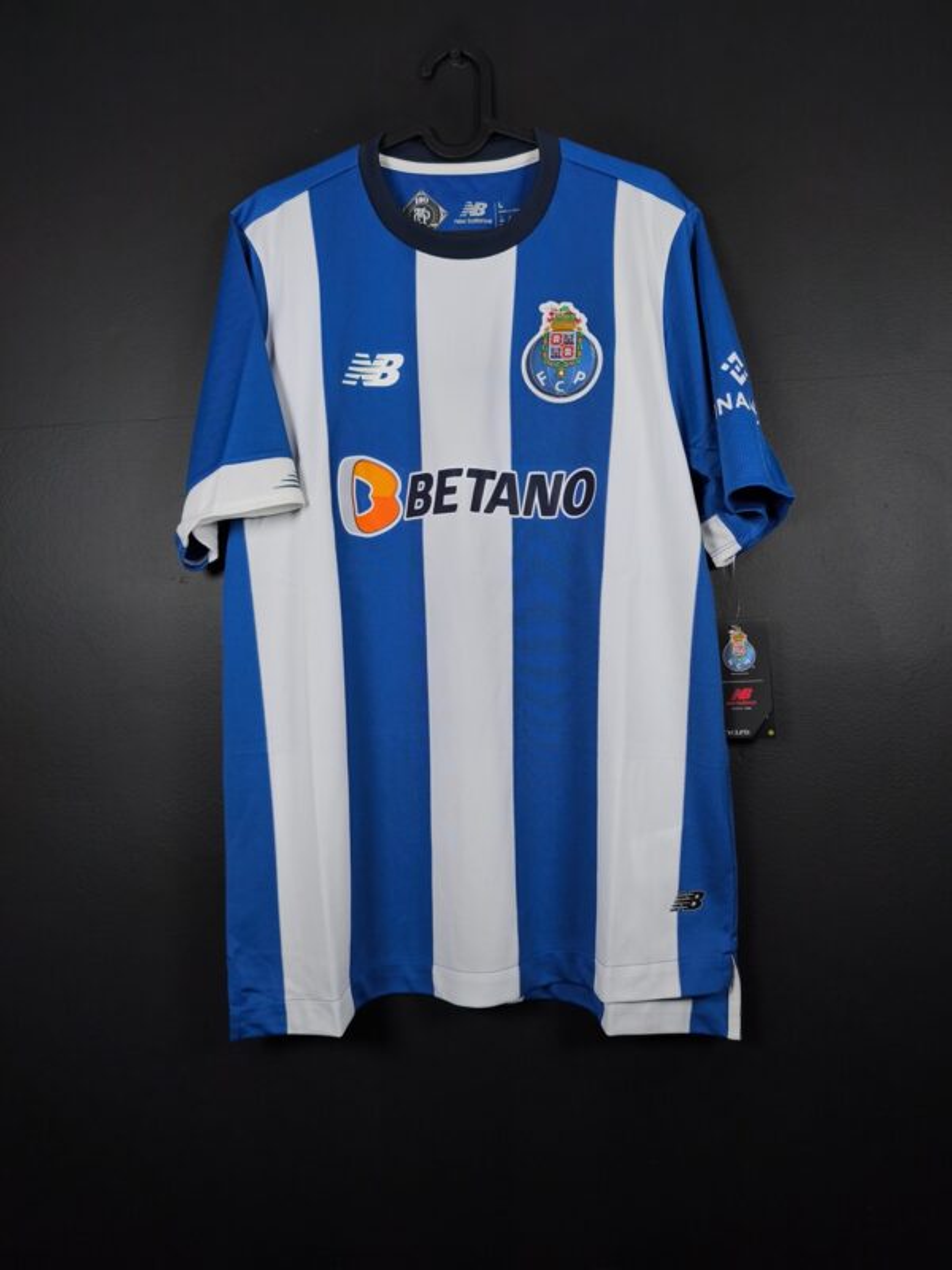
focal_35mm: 23
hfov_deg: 58.9
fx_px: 843
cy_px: 635
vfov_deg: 73.9
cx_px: 476
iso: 400
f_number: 1.6
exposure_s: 1/160
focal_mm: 6.57
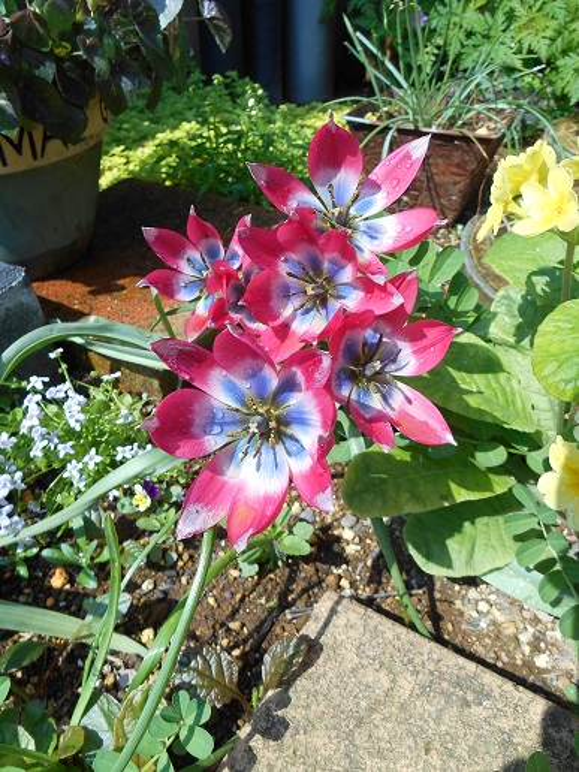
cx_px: 290
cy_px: 386
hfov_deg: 53.1
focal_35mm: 26
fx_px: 580
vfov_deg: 67.3
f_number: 3.4
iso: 80
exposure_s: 1/400
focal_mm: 4.7
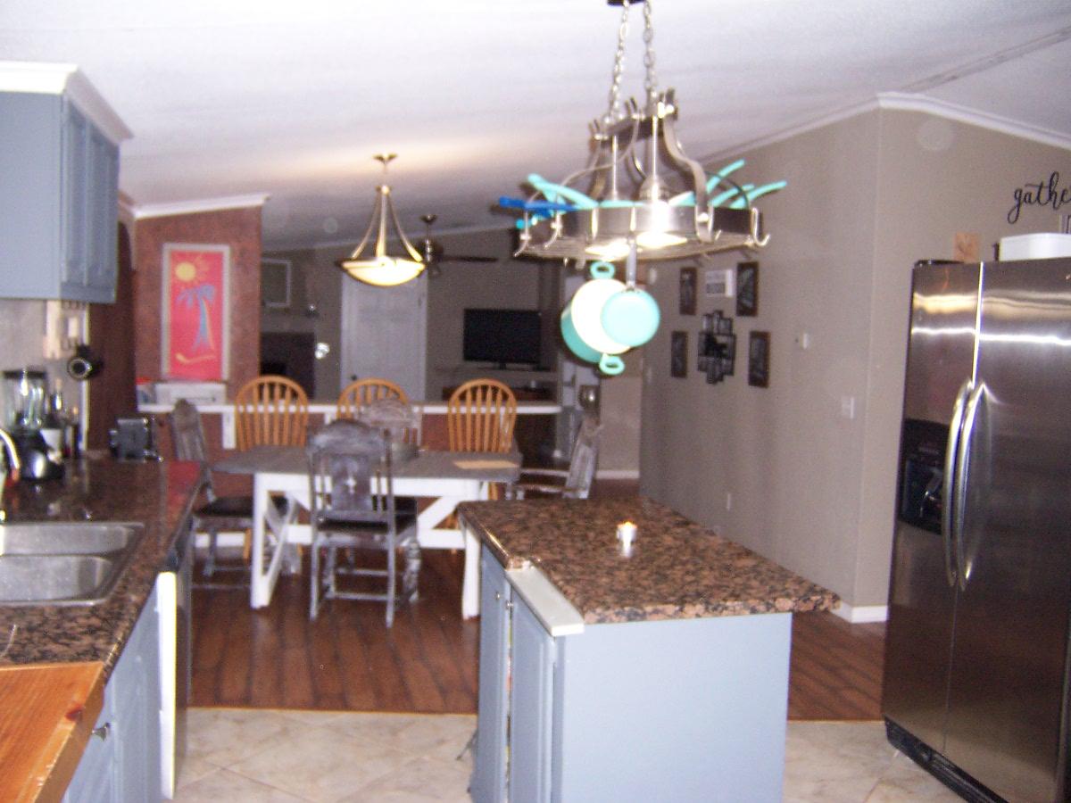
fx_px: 1021
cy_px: 402
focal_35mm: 33
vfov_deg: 42.9
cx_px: 536
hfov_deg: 55.4
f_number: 2.4
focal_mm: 5.5
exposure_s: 1/60
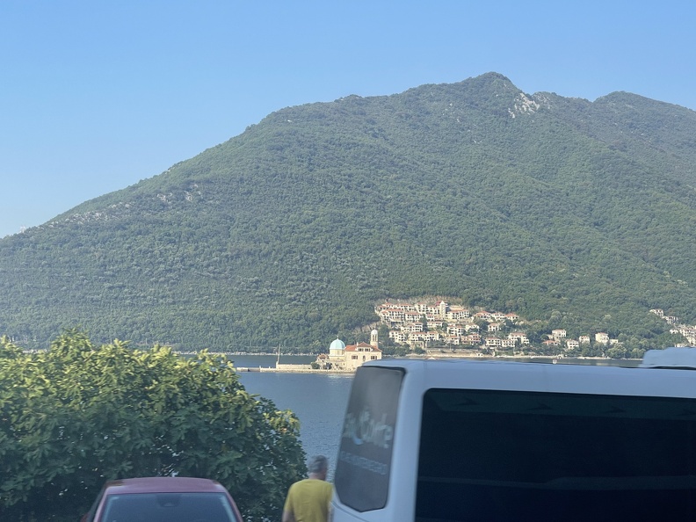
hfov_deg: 30.3
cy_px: 261
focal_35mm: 64
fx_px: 1287
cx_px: 348
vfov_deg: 22.9
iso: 20
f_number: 2.2
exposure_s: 1/402
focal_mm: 7.5
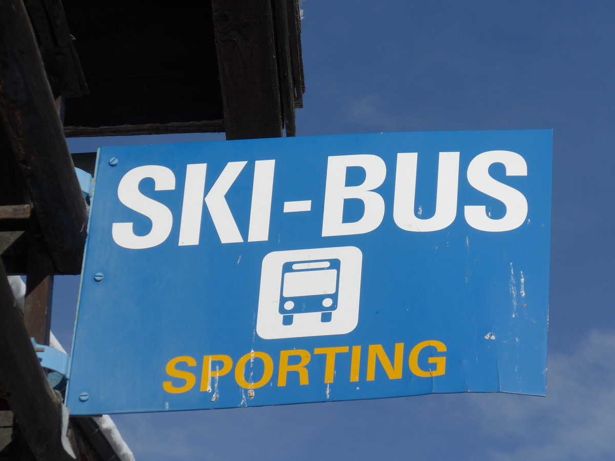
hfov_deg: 14.9
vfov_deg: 11.2
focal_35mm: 132
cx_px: 308
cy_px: 230
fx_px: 2345
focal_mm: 25.7
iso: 80
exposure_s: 1/1000
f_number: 5.3
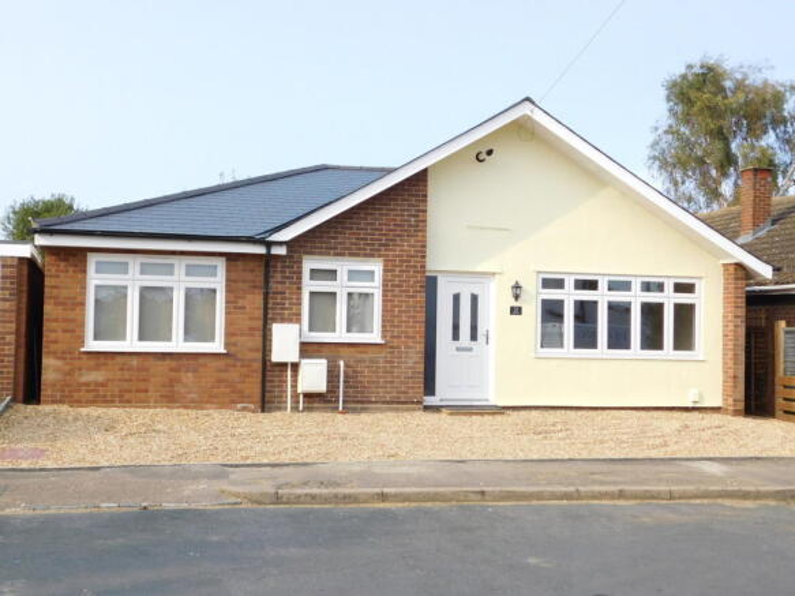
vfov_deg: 32.2
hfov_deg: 42.1
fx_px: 1033
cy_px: 298
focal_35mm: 45
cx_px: 398
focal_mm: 8
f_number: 3.7
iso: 125
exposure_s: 1/500
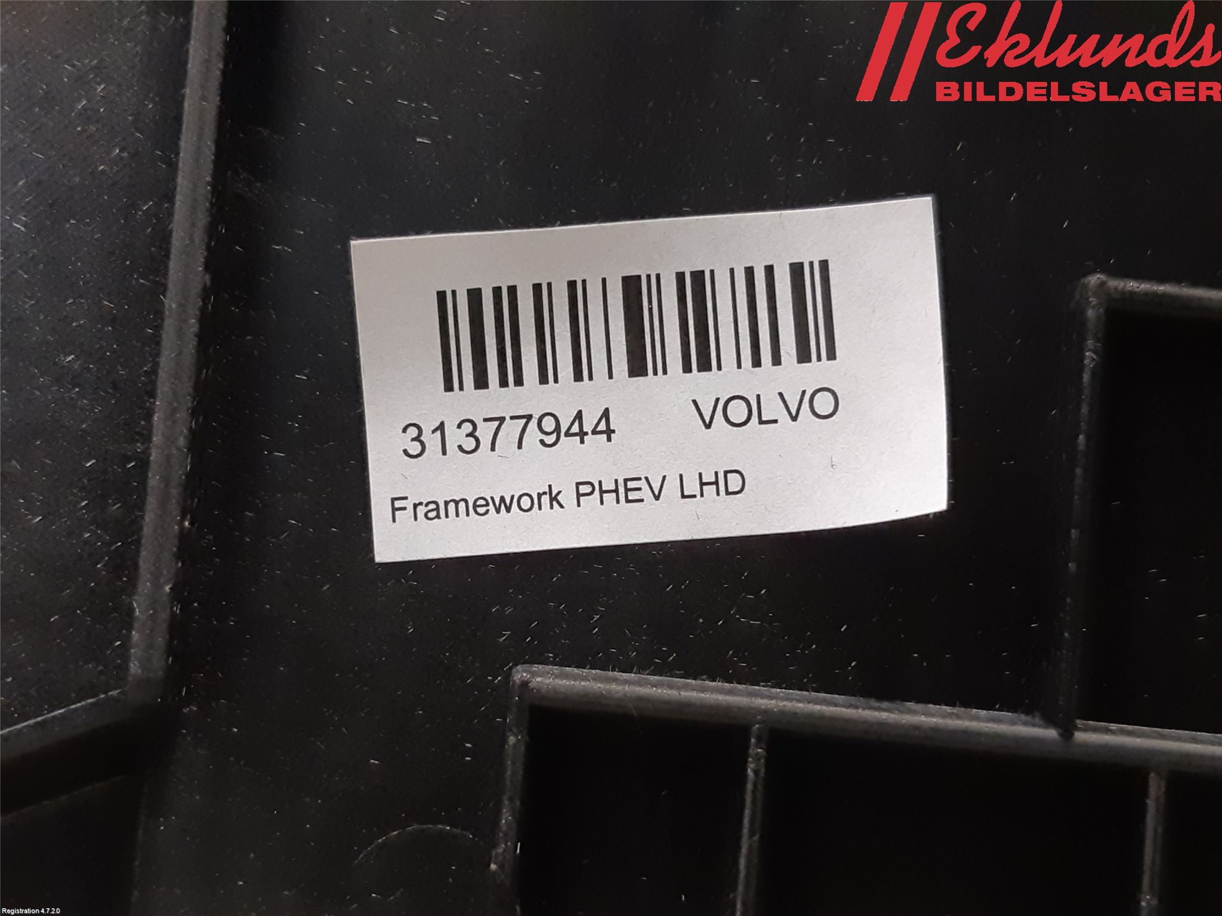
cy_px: 458
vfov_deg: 53.1
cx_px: 611
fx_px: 918
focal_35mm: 26
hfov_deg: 67.3
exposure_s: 1/50
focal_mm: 3.93
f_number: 1.7
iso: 200
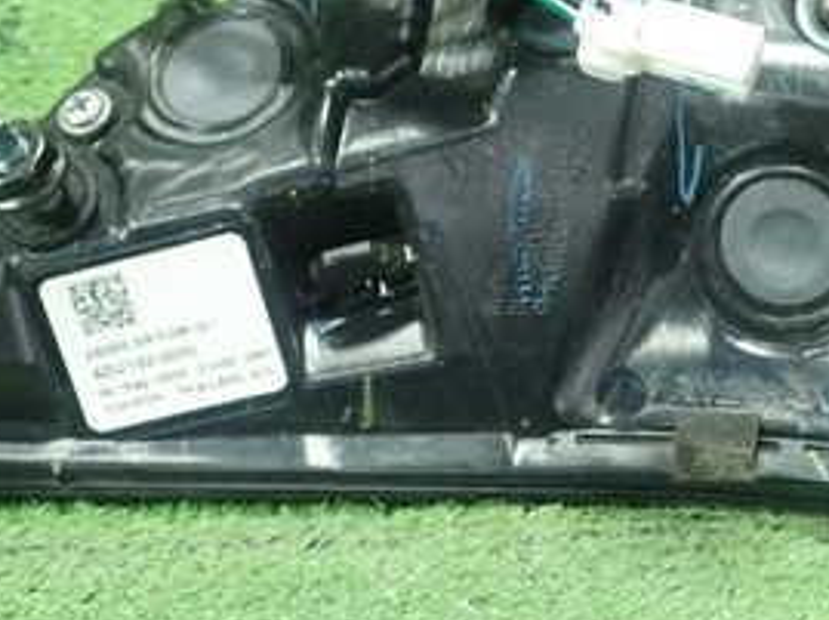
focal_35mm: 67
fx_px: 1602
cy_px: 49
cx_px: 579
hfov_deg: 28.7
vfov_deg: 21.3
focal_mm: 5.5
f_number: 2.3
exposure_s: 1/125
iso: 800
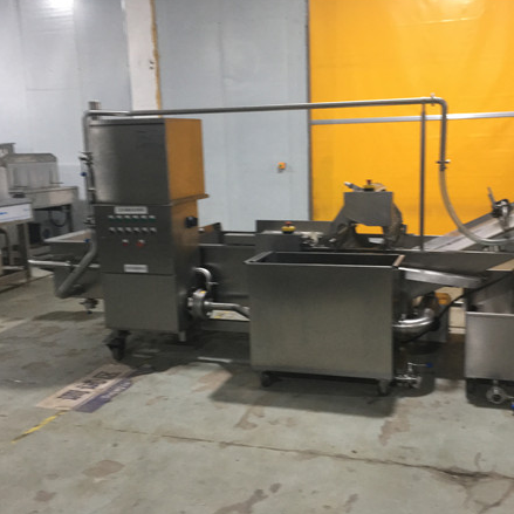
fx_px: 588
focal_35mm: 35
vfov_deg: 47.2
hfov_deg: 47.0
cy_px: 256
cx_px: 303
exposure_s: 1/20
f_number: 2.2
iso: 200
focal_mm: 4.15
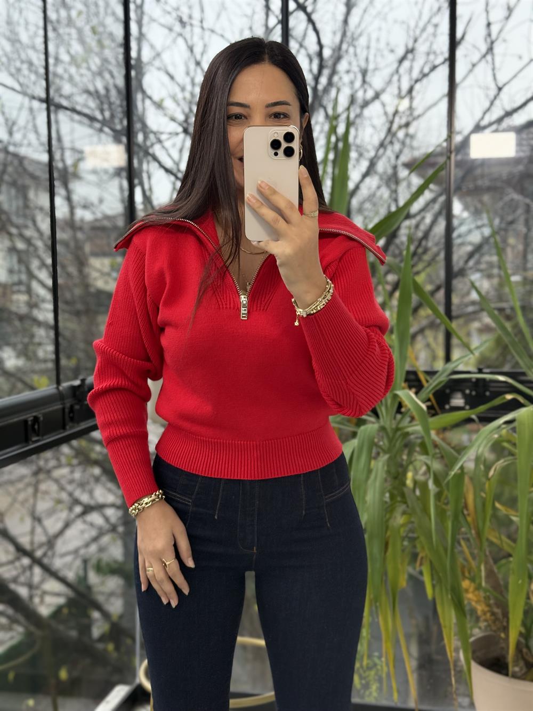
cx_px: 266
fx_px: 985
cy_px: 356
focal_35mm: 48
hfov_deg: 30.3
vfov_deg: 39.7
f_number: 1.78
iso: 100
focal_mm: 6.76
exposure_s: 1/123
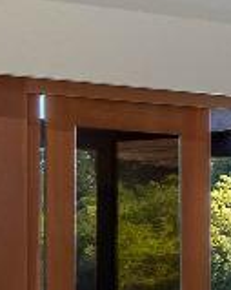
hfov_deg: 8.3
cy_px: 239
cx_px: 789
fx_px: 1215
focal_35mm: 142
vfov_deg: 13.5
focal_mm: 16
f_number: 11
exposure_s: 1/125
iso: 320
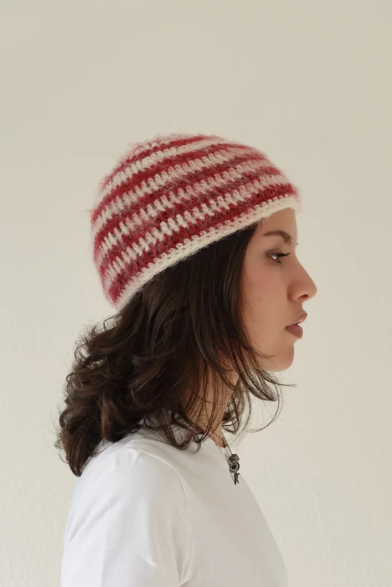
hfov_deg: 29.9
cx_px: 196
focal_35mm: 45
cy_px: 294
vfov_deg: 43.6
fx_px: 735
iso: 125
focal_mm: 16.94
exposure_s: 1/100
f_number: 4
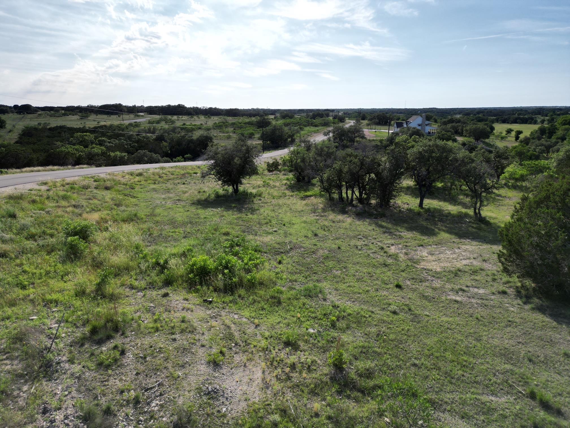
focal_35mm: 24
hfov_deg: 71.6
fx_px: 395
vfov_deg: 56.8
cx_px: 285
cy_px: 214
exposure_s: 1/4000
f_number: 1.7
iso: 110
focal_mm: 6.72
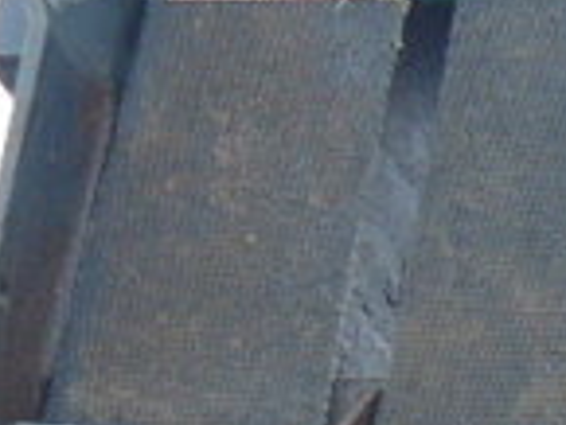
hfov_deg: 11.1
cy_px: 507
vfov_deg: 9.2
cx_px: 1171
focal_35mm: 159
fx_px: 2602
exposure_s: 1/60
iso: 100
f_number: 2.8
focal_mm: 6
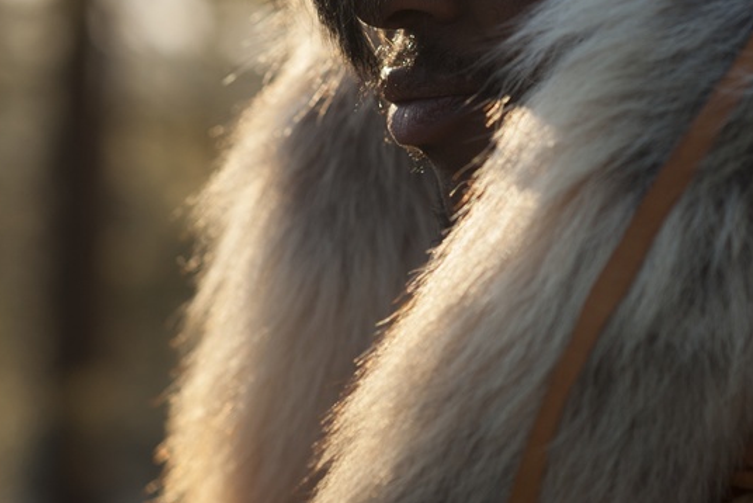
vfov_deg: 8.1
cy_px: 145
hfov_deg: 12.1
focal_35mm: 169
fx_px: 3537
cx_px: 478
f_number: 4.5
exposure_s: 1/160
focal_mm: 85
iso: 320
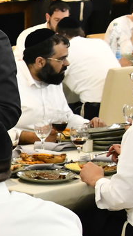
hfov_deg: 5.5
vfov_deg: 10.5
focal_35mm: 206
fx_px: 1293
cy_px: 147
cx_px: -297
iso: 3200
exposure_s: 1/200
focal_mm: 48
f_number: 5.6
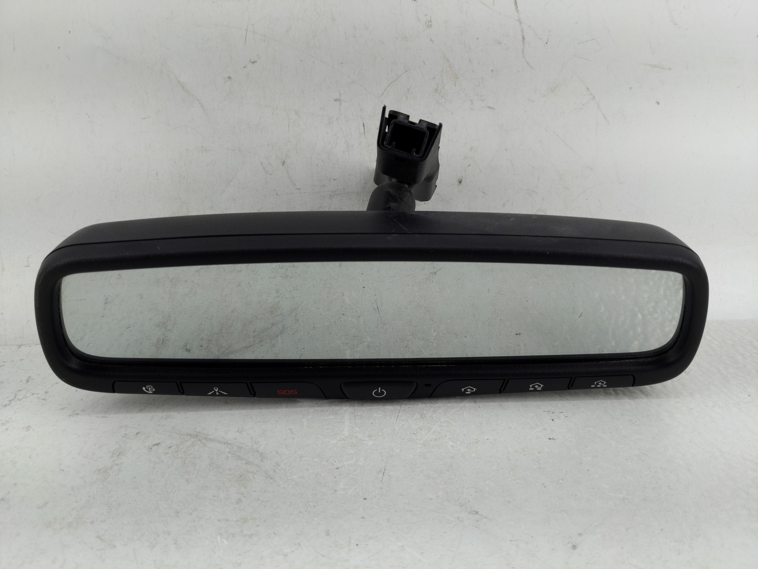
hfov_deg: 69.4
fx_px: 547
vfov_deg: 54.9
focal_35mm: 25
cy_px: 284
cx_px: 379
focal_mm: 4.38
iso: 55
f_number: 1.73
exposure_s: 1/142
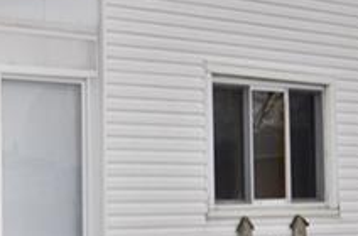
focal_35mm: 116
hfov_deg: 15.3
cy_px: 88
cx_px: -279
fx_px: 1150
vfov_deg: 11.7
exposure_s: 1/200
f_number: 7.1
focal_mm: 16
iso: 200
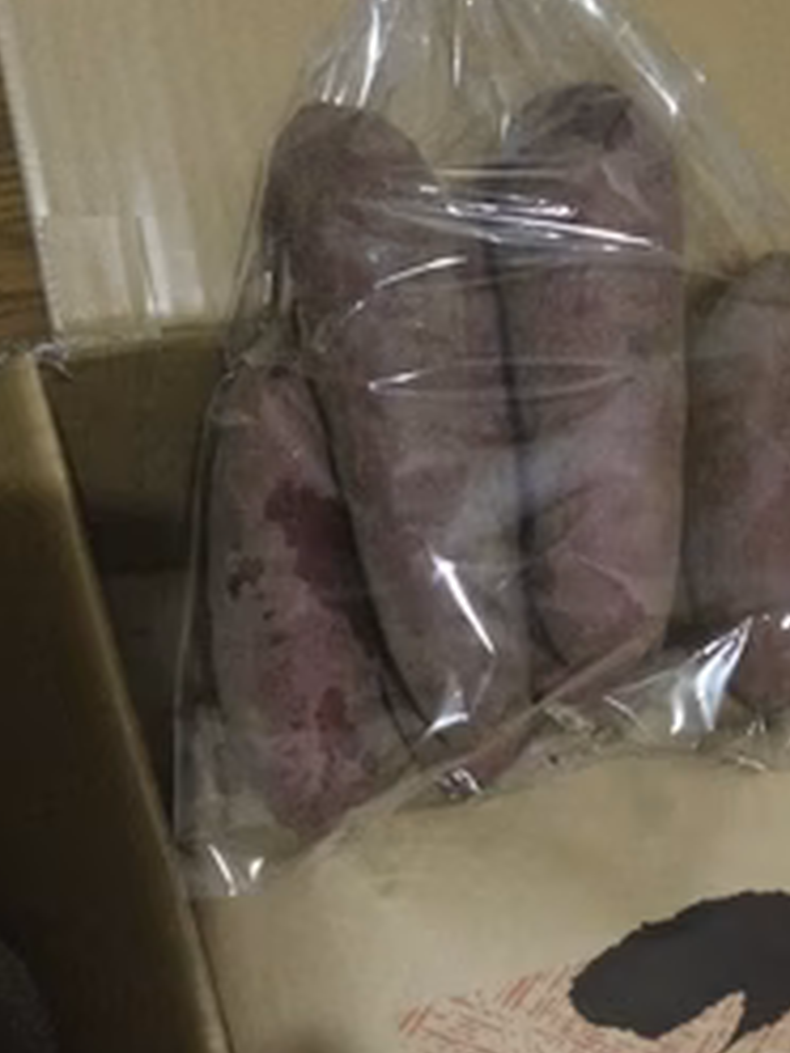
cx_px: 493
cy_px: 726
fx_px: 1521
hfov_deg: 29.0
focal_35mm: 50
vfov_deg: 37.6
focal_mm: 3.3
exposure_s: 1/15
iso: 800
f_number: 2.4
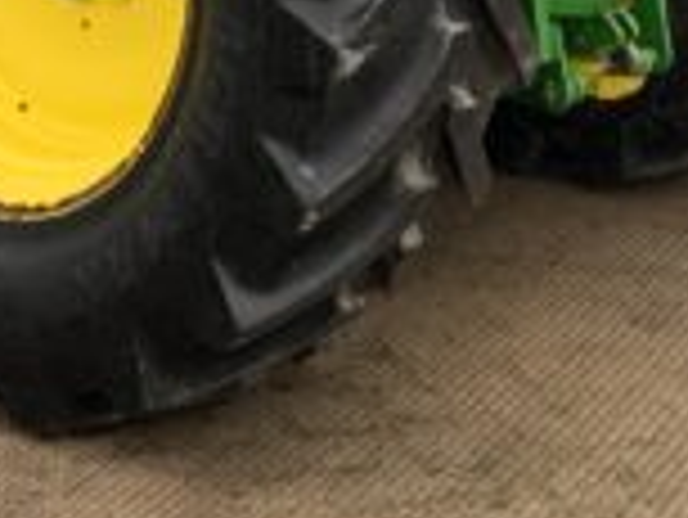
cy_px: -347
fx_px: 2407
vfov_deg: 11.5
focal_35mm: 121
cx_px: 256
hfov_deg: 16.2
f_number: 1.8
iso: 50
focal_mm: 3
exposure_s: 1/122
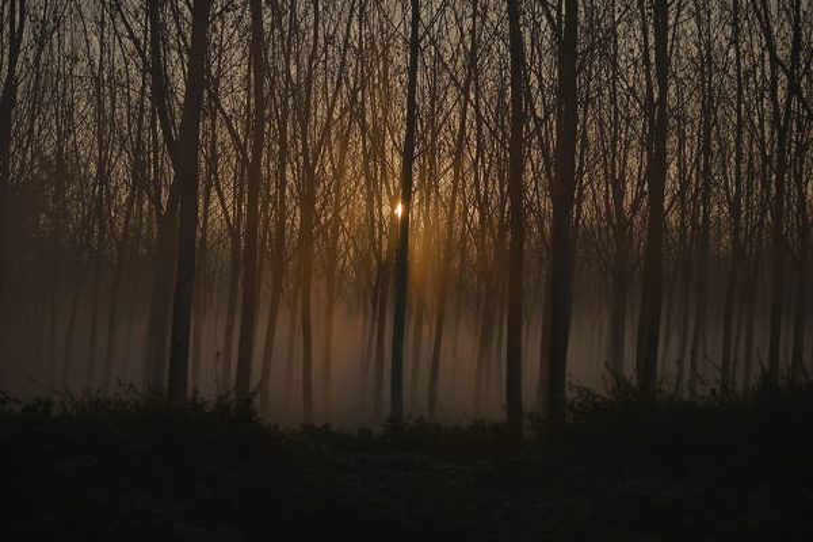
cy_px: 271
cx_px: 406
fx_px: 1581
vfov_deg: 19.5
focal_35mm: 70
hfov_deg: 28.8
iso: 50
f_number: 2.8
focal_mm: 70
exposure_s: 1/3200
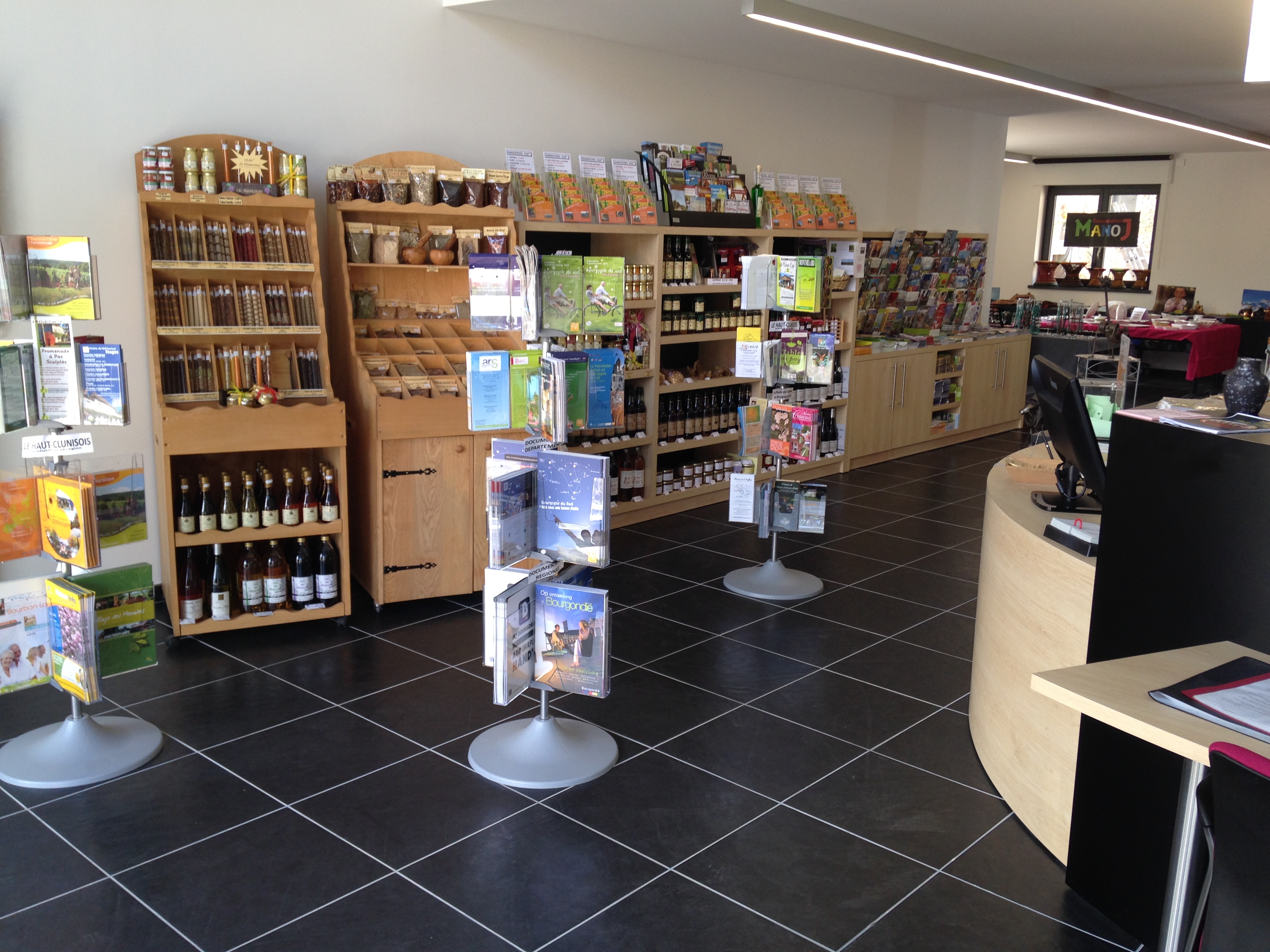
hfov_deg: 55.4
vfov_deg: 42.9
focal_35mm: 33
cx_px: 635
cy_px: 476
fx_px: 1211
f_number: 2.4
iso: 50
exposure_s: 1/60
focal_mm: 4.12
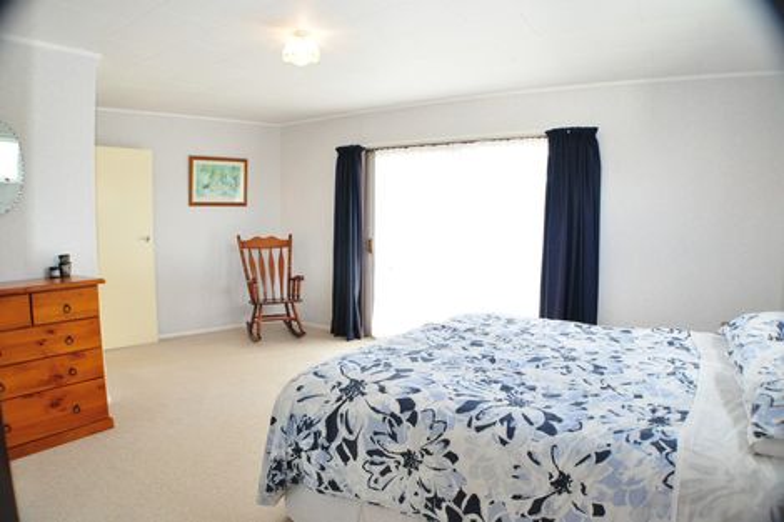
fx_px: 588
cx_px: 392
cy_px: 261
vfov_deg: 47.9
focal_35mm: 27
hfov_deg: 67.4
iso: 1000
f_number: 5.6
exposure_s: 1/100
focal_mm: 18
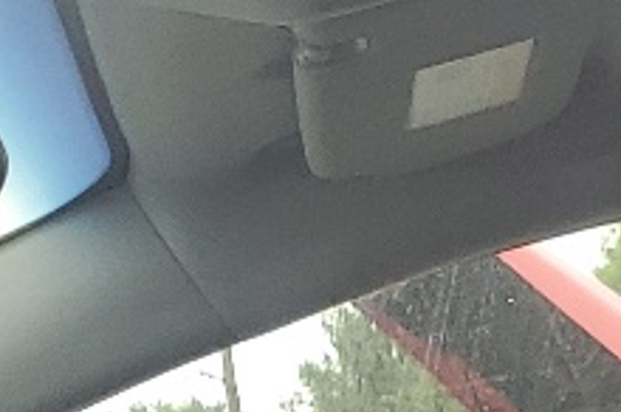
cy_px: 1357
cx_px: 429
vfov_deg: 6.2
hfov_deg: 10.4
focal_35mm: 197
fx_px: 3393
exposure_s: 1/132
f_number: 1.5
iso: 50
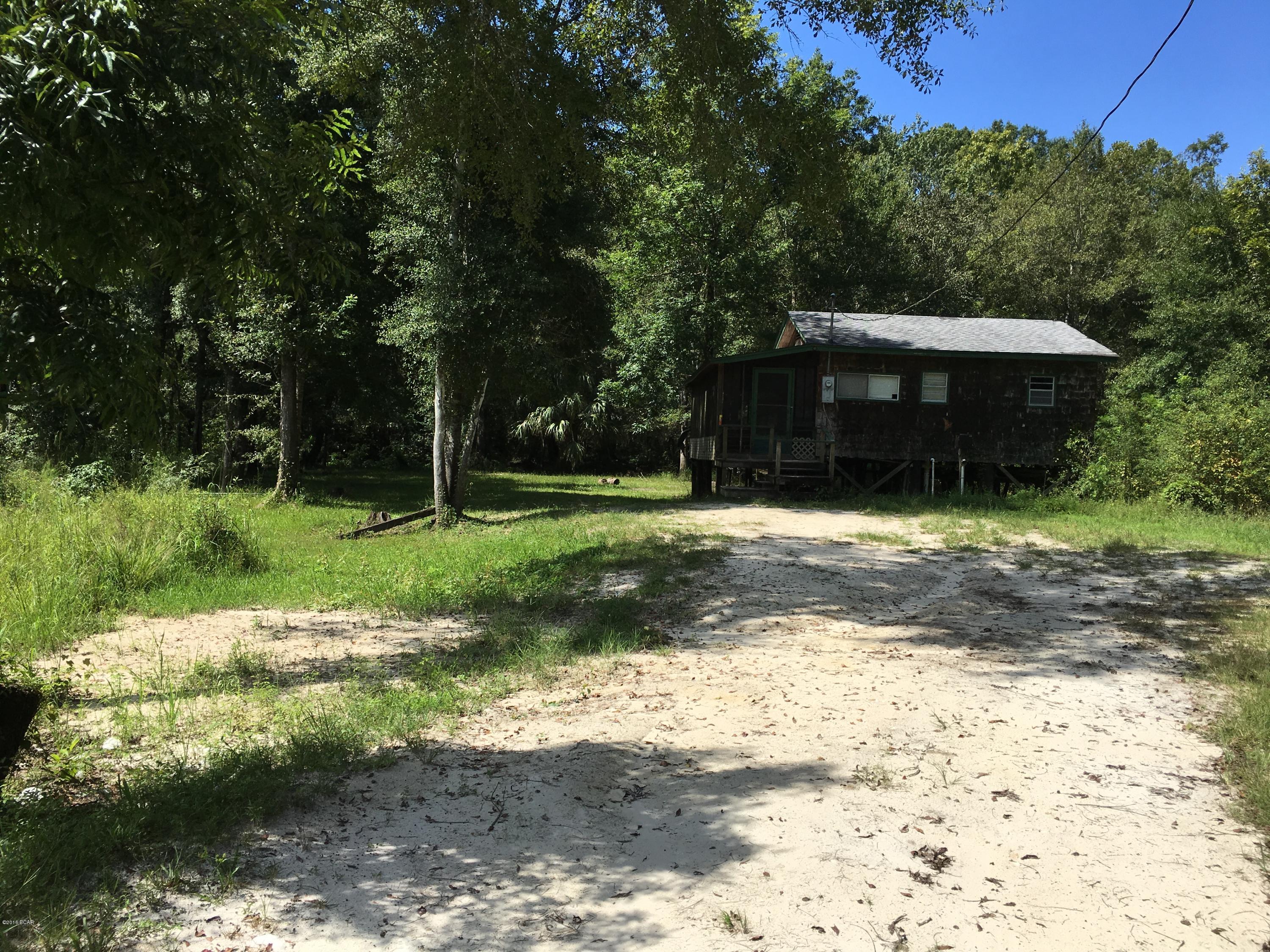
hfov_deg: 61.7
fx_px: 1064
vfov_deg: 48.2
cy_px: 476
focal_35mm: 29
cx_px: 635
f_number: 2.2
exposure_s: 1/1637
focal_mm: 4.15
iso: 25
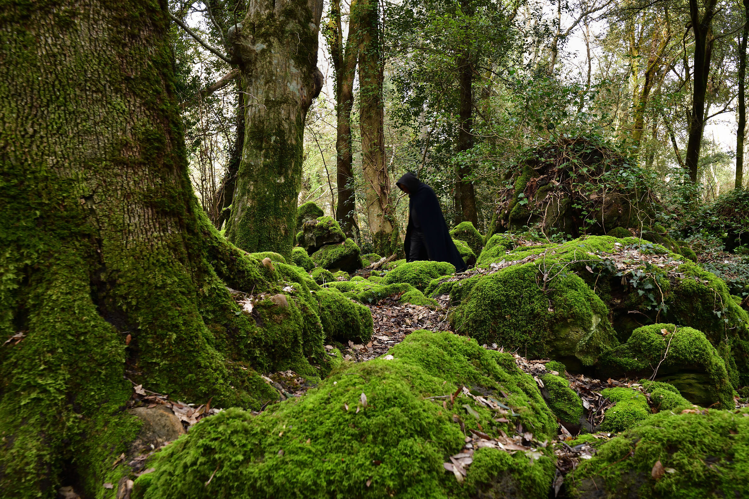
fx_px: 624
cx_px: 374
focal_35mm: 30
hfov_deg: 61.9
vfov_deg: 43.6
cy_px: 250
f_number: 7.1
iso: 640
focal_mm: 30
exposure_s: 1/50
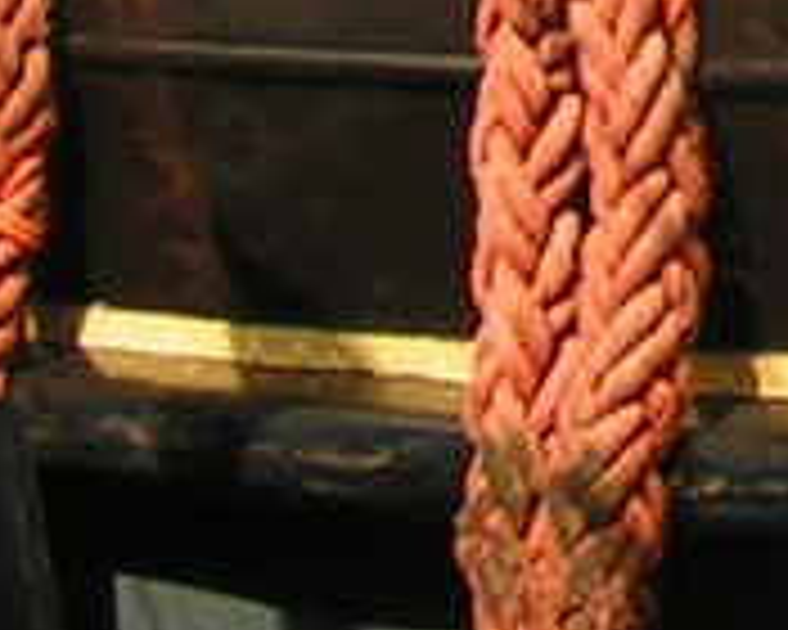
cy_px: 459
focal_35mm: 105
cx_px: 840
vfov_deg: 14.6
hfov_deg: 17.7
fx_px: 2449
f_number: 5.6
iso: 50
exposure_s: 1/320
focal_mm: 5.8
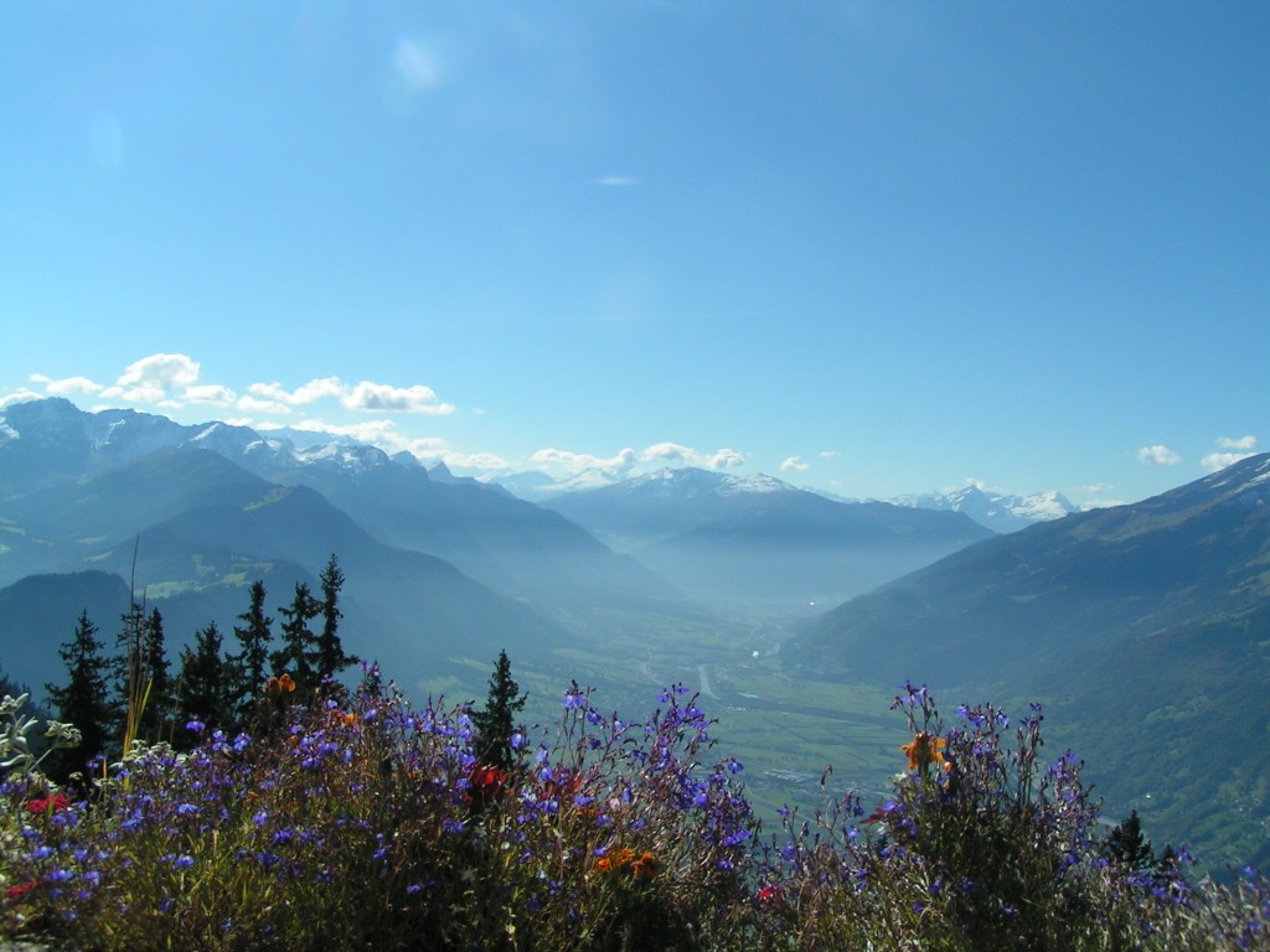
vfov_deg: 37.7
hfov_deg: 49.0
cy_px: 476
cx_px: 635
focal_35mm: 38
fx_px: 1394
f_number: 6.3
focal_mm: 5.8
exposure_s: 1/640
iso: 50
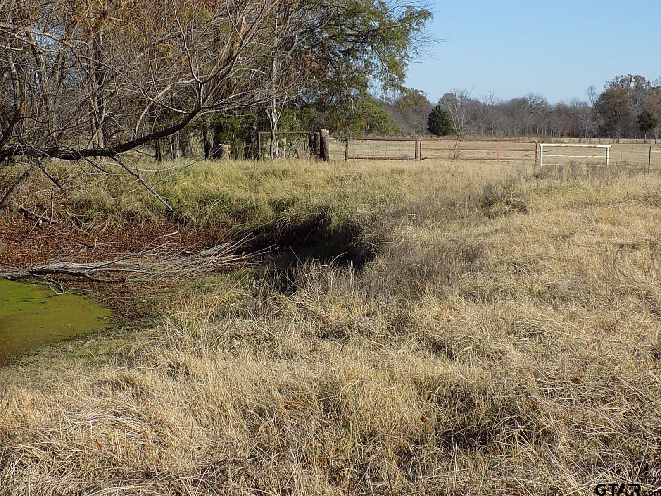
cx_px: 330
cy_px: 248
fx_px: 1337
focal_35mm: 70
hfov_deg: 27.8
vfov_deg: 21.0
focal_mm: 12.5
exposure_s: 1/500
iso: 80
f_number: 4.2
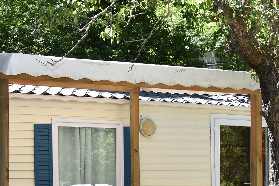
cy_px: 199
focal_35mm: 97
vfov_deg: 13.8
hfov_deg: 20.9
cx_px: 83
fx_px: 751
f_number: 5.6
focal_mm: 22
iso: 100
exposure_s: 1/125
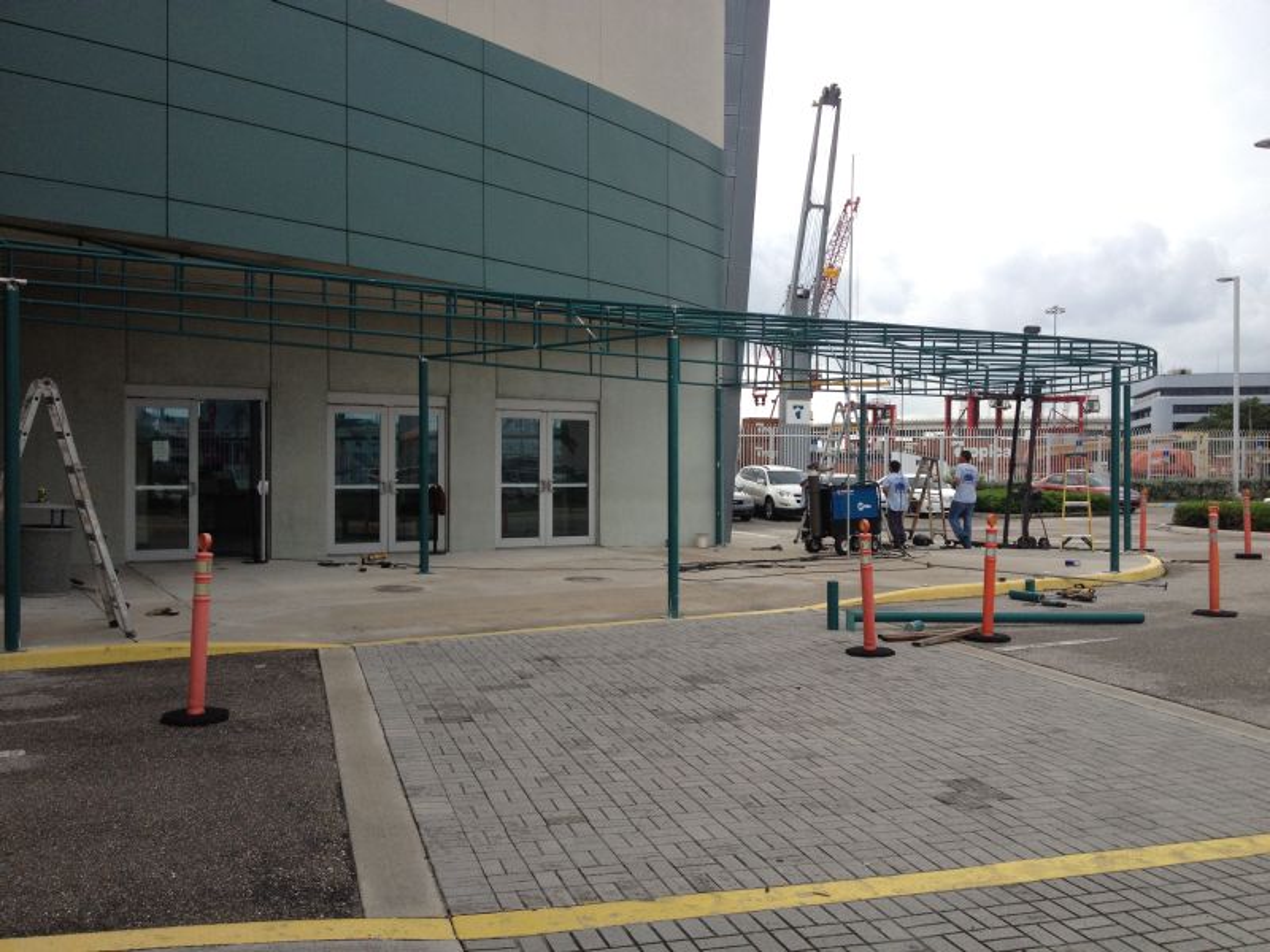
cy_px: 476
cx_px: 635
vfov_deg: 40.7
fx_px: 1284
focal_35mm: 35
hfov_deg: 52.6
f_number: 2.4
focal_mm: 4.28
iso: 80
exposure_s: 1/756
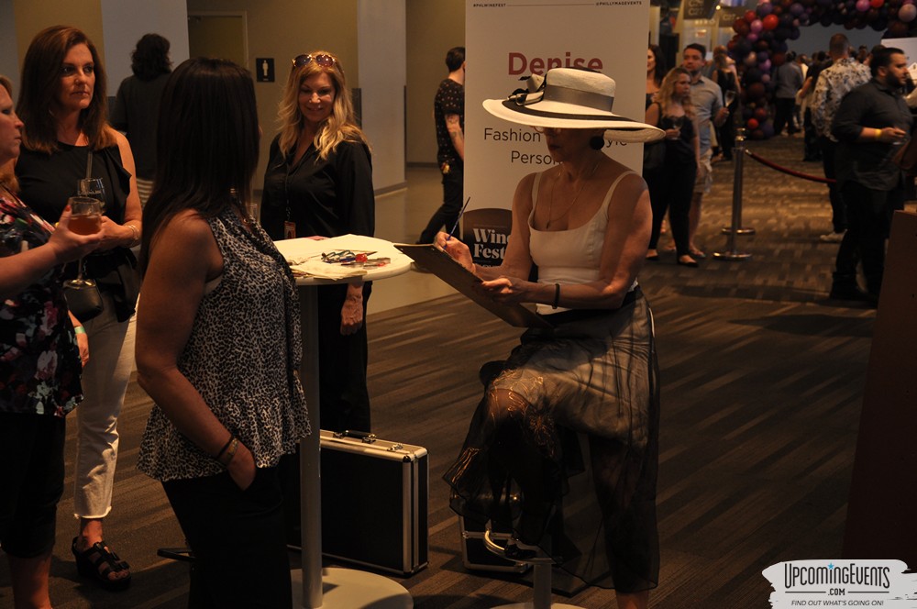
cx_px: 458
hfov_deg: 37.9
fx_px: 1336
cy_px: 304
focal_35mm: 52
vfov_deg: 25.7
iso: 400
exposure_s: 1/30
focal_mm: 35
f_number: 5
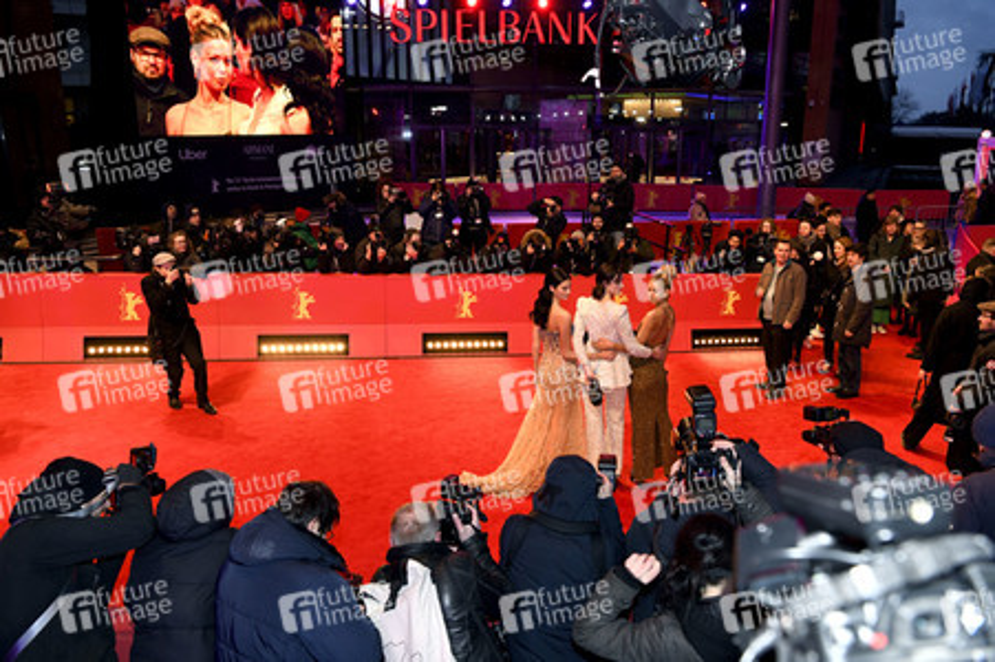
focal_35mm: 26
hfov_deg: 69.4
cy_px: 331
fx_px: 718
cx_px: 498
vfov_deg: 49.5
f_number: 5
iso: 1250
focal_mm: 26
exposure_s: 1/200
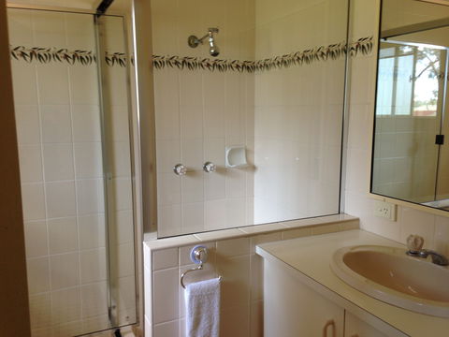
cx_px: 224
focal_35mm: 33
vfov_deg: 42.9
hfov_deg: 55.4
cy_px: 168
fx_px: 428
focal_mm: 4.12
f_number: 2.4
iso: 50
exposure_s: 1/24
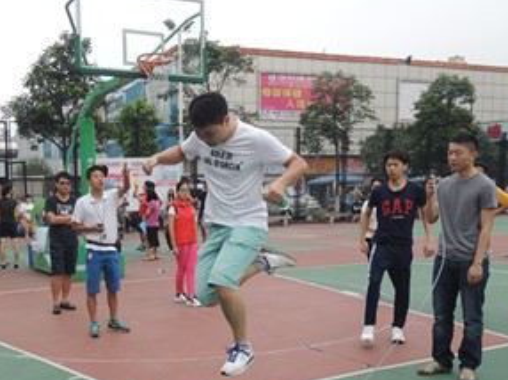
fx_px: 616
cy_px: 285
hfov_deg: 44.2
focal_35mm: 42
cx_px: 172
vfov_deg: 33.6
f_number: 2.8
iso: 100
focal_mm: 4.3
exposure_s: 1/500
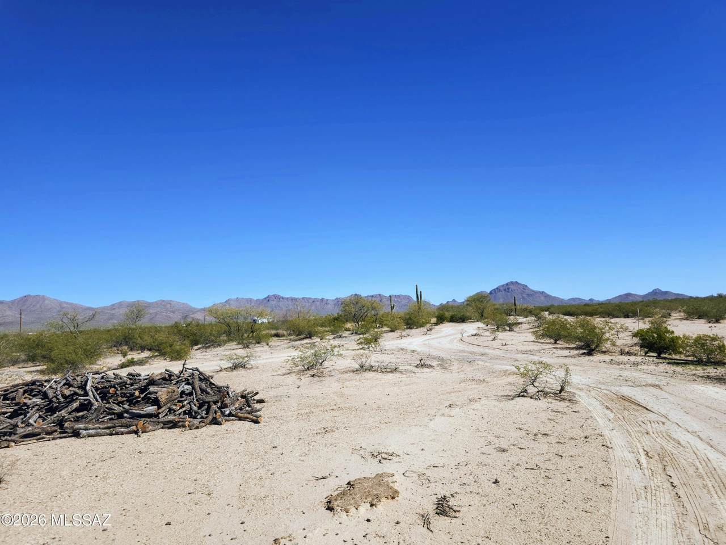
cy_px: 272
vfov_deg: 58.9
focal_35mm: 23
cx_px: 363
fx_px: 482
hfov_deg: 73.9
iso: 12
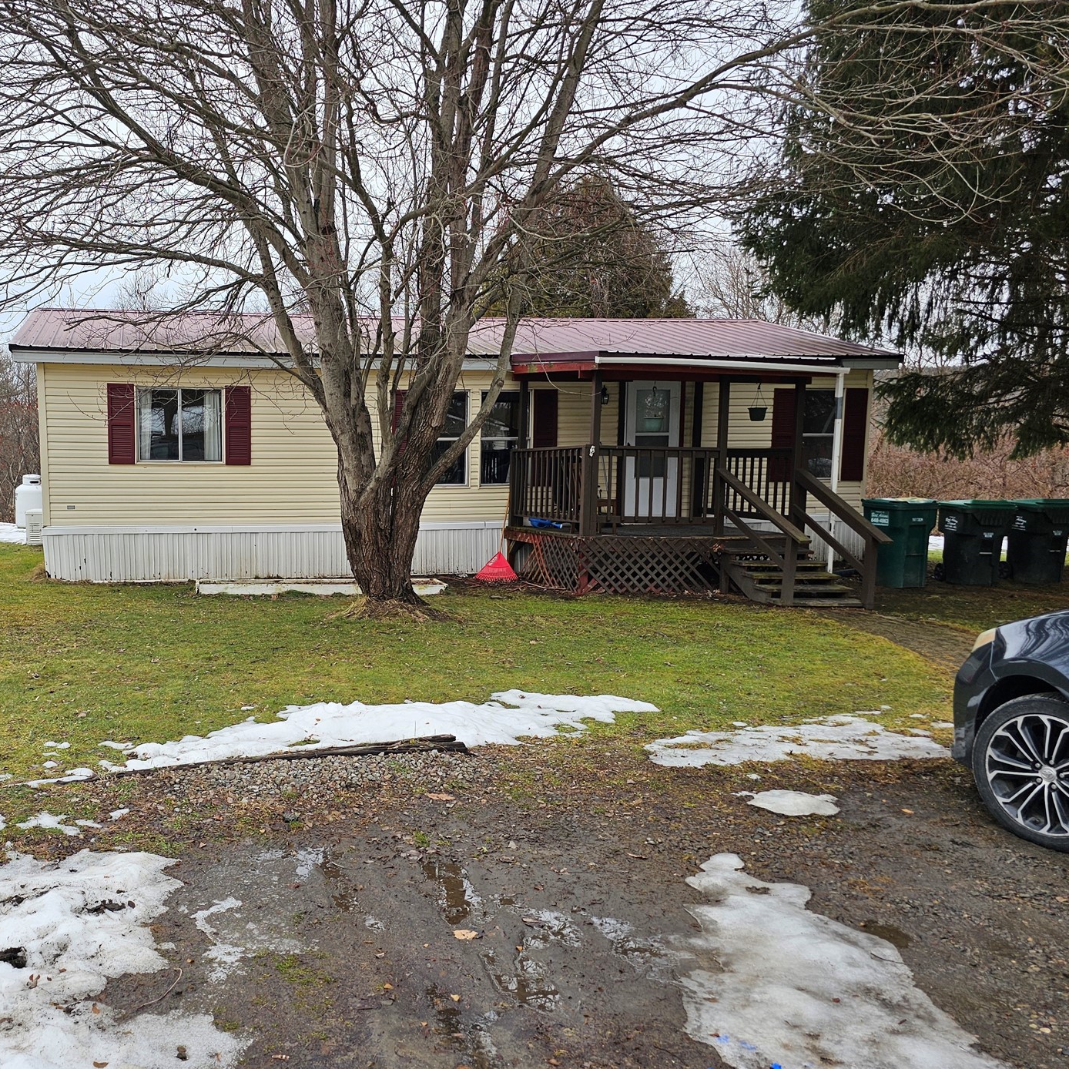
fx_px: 1048
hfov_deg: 52.9
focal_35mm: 30
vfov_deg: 54.0
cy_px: 565
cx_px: 350
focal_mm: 6.3
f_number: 1.7
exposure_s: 1/167
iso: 10
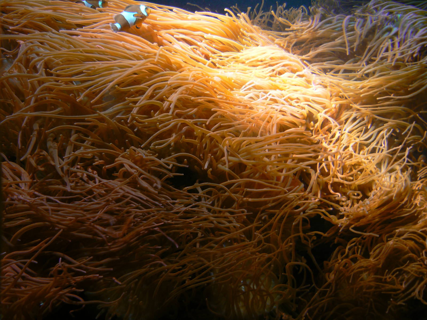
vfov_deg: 39.7
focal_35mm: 36
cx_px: 214
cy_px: 160
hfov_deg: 51.4
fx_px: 444
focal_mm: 6
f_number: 2.8
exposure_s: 1/30
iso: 80
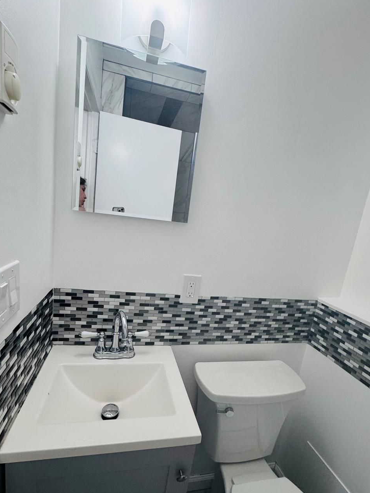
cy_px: 264
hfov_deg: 74.7
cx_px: 176
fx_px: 242
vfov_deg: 90.9
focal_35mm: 17
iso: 200
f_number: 2.2
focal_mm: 2.22
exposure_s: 1/60
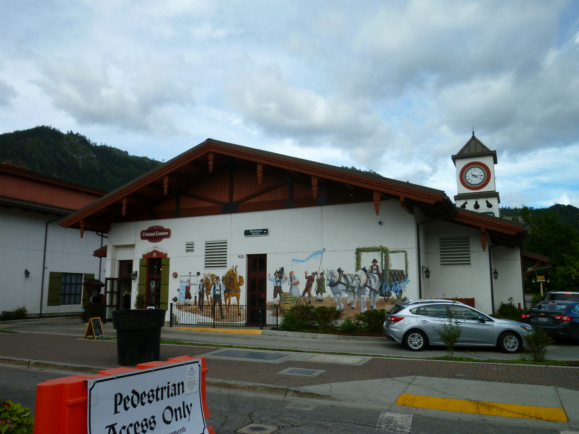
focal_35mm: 27
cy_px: 217
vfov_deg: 51.4
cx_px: 290
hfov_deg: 65.3
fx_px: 452
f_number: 3.4
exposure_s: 1/500
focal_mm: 4.8
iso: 80
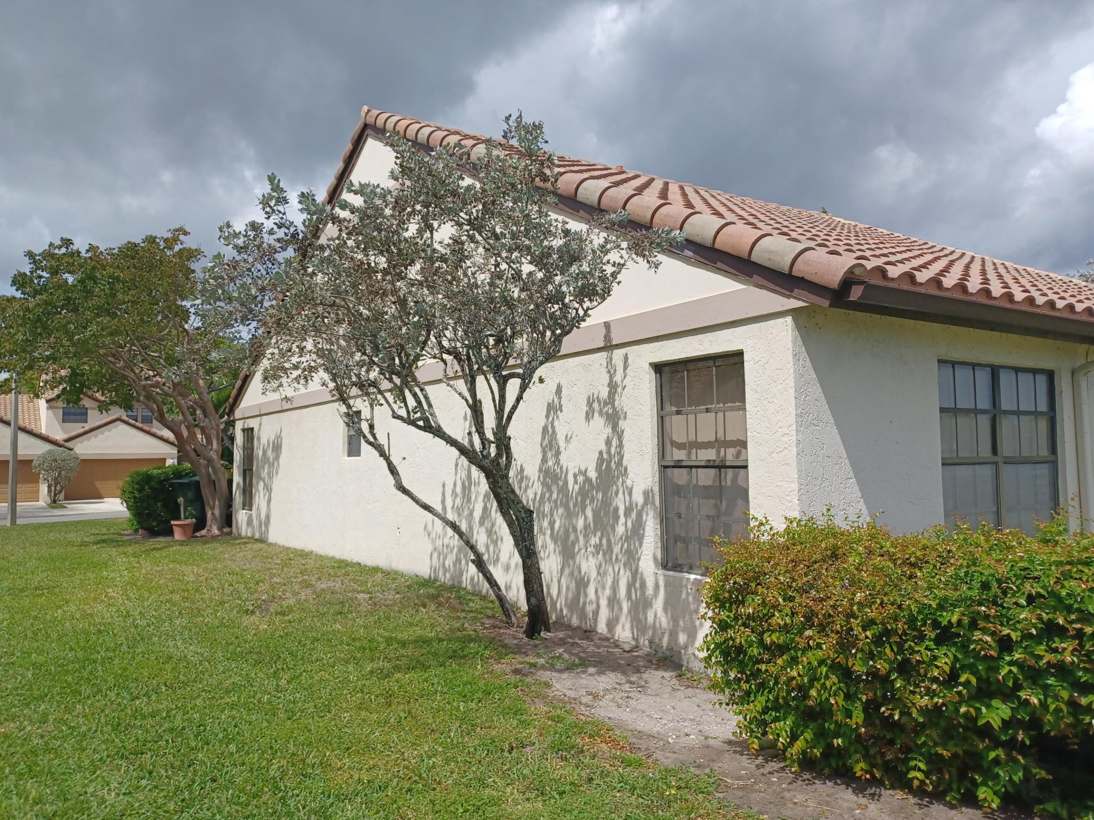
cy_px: 404
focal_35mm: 26
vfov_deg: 53.1
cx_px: 550
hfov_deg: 67.3
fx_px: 822
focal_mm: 4.6
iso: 32
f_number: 1.8
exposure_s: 1/617
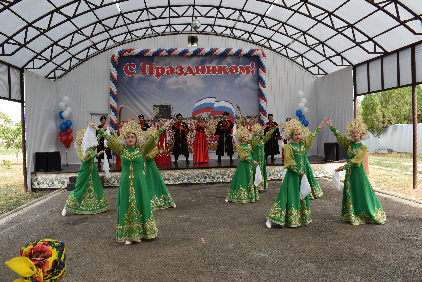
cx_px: 211
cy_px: 141
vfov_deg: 41.7
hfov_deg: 59.5
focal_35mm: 32
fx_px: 369
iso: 400
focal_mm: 21
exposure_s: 1/250
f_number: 8
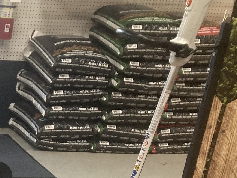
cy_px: 276
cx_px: -169
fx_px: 698
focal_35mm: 102
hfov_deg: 16.6
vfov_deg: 13.6
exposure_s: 1/60
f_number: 1.8
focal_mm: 3.99
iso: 125
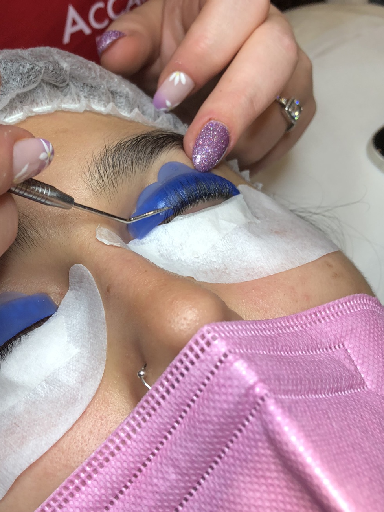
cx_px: 138
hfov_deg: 32.7
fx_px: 651
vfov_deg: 42.8
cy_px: 211
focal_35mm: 44
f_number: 1.8
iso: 25
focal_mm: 4
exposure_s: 1/50
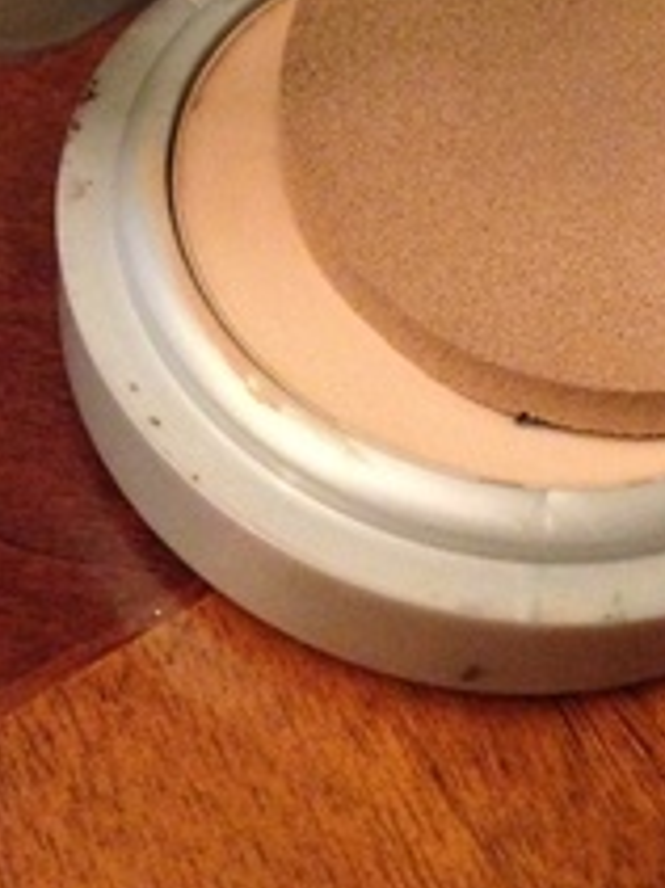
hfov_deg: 19.5
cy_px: 80
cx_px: 471
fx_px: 1923
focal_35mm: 75
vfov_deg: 25.2
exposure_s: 1/15
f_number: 2.4
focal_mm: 4.12
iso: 800
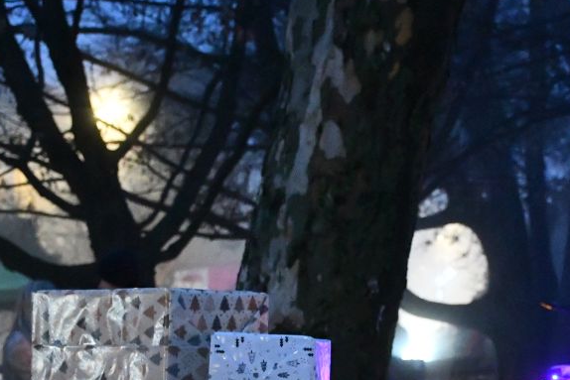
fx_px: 2027
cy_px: 462
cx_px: 419
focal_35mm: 128
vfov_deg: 10.5
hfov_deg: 15.9
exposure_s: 1/60
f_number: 4.2
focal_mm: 34
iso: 12800
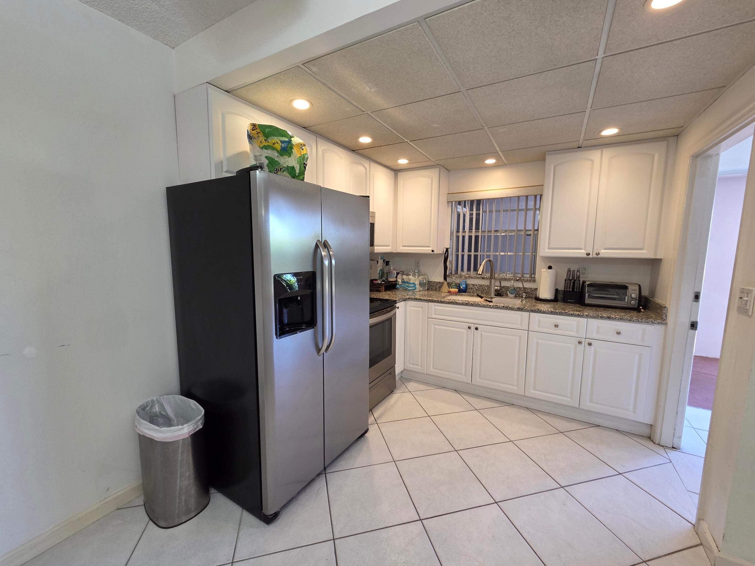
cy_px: 283
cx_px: 378
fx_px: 284
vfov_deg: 89.9
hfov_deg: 106.2
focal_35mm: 13
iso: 200
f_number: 2.2
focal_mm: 2.2
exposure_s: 1/60
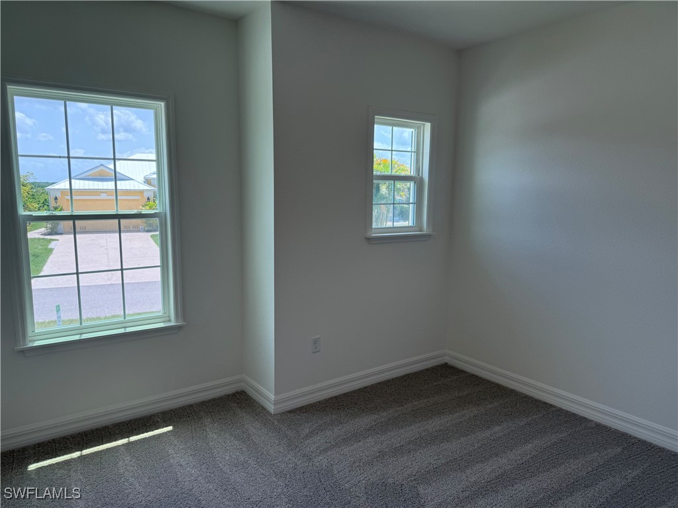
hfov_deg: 71.6
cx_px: 339
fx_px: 470
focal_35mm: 24
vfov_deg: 56.8
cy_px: 254
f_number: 1.78
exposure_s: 1/397
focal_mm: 6.76
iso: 80
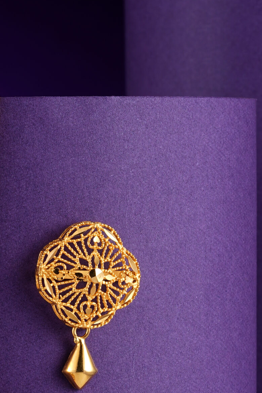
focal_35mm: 295
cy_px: 304
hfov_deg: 4.6
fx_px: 3221
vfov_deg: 7.0
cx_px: -3
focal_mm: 90
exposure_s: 1/125
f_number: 18
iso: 64
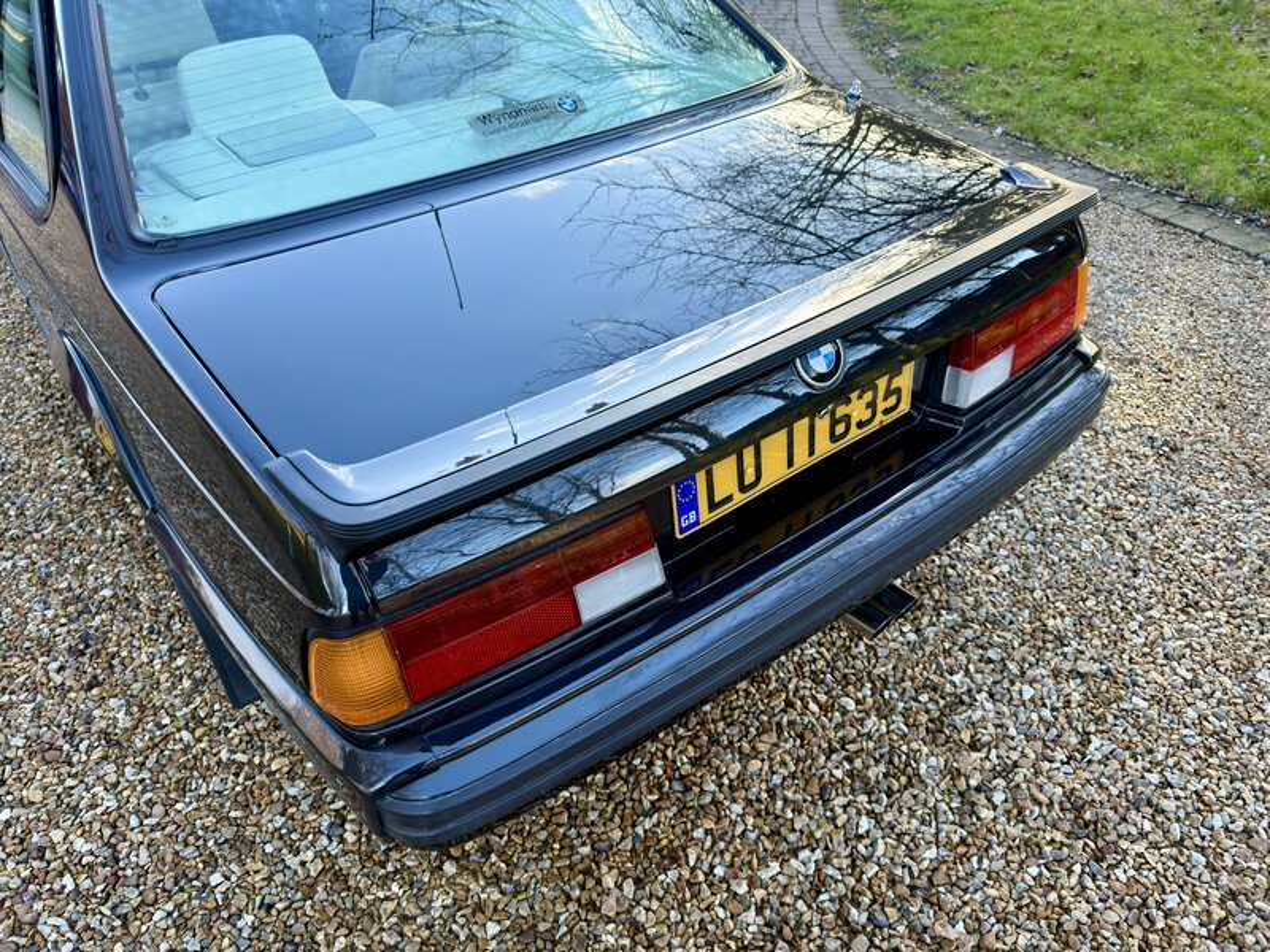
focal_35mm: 24
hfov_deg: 71.6
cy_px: 476
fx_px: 881
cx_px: 635
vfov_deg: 56.8
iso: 125
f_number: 1.78
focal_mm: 6.76
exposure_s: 1/215
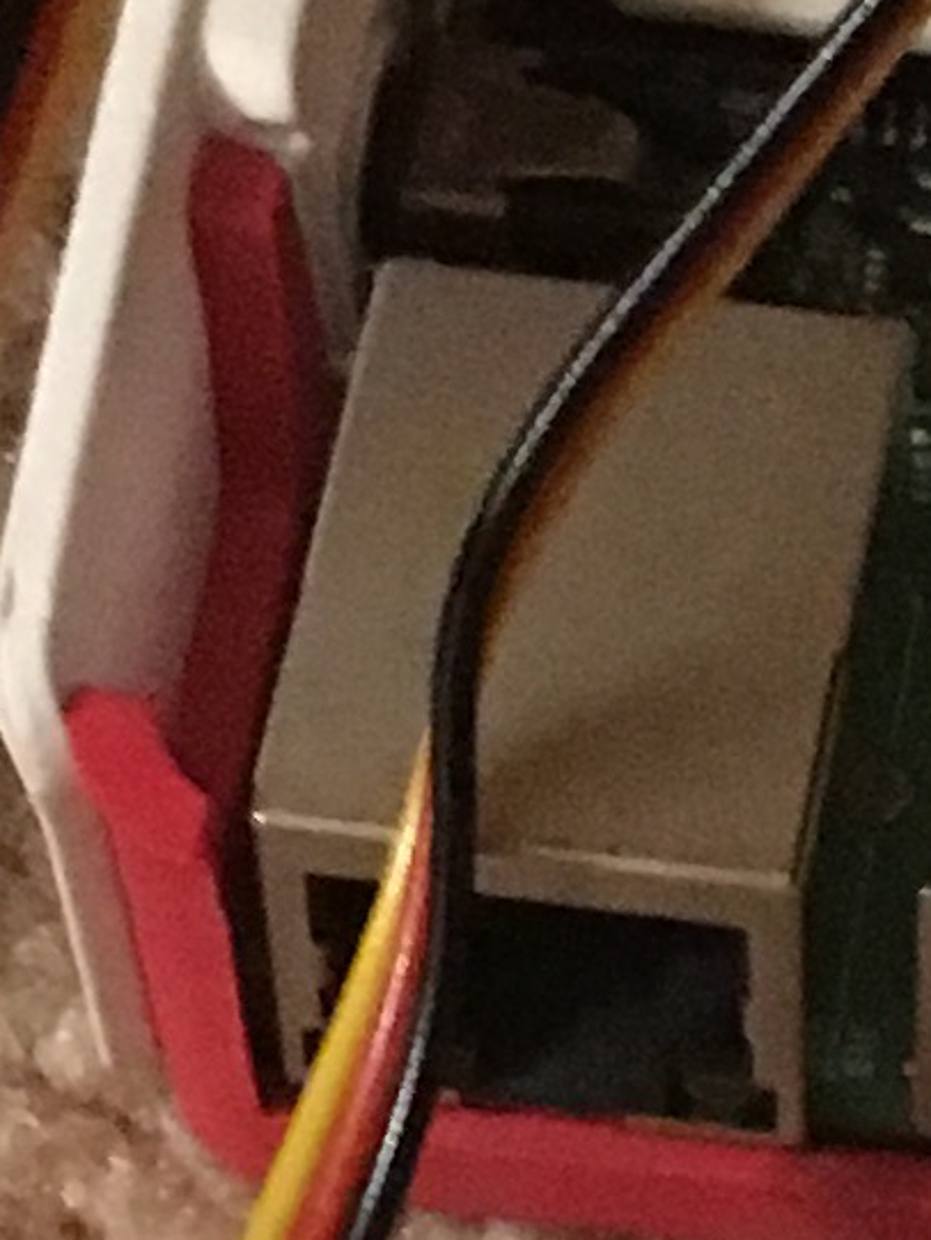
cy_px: 1453
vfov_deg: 9.1
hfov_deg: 6.8
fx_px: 7743
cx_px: 1312
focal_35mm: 216
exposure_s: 1/17
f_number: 2.2
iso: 640
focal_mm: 4.15
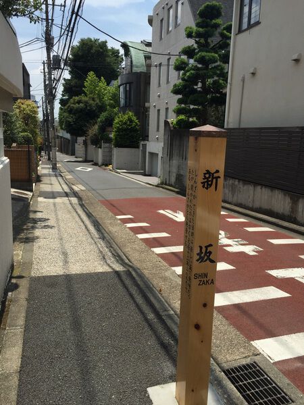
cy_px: 202
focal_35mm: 29
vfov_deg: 61.7
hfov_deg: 48.2
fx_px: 340
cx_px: 152
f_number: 2.2
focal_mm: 4.15
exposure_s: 1/2639
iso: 32
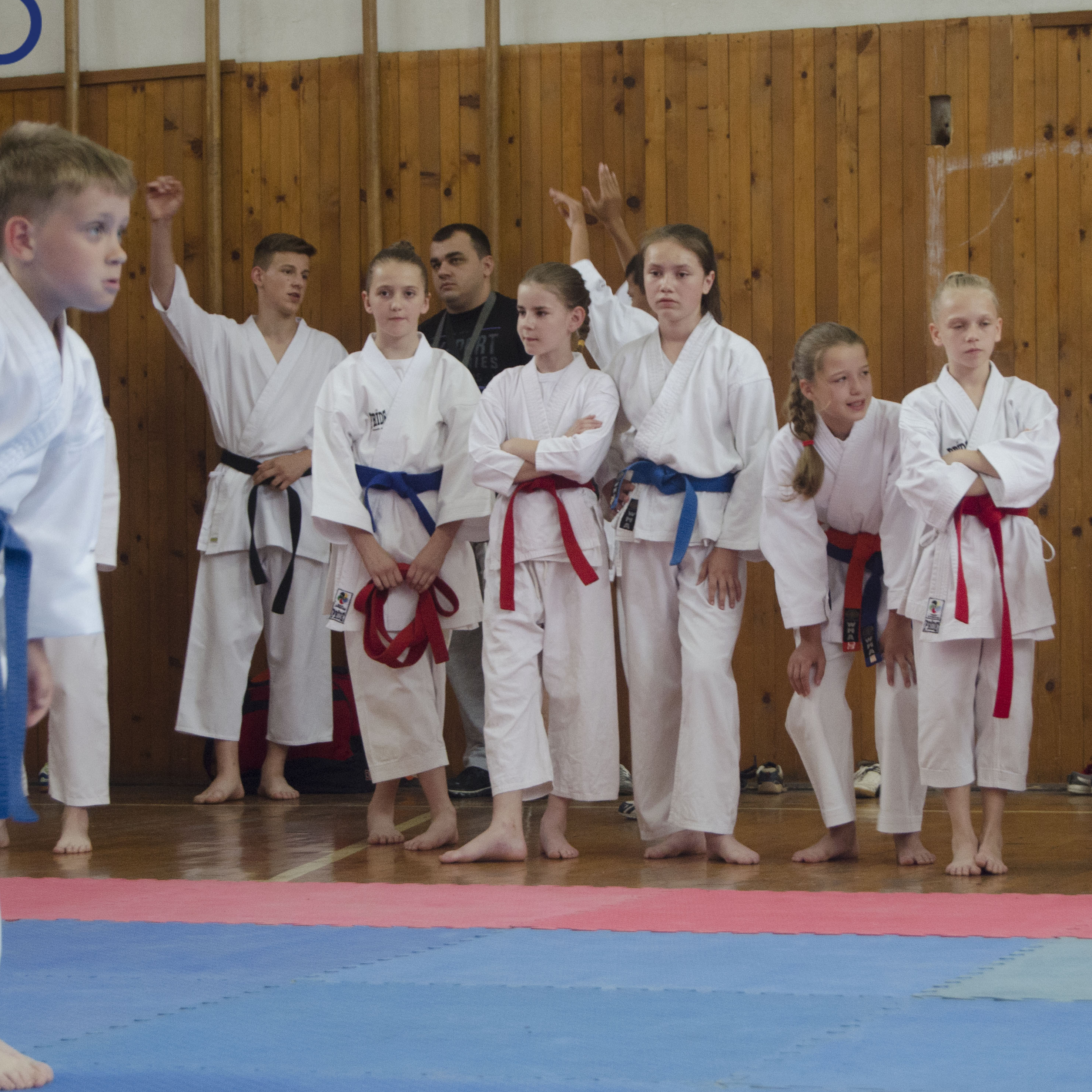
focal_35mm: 102
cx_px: 553
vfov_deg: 17.1
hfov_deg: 17.1
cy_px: 557
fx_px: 3640
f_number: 5.3
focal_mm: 48
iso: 1600
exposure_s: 1/100
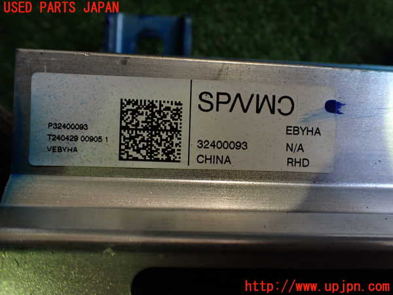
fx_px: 341
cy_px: 148
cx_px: 196
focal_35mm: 30
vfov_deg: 46.8
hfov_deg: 60.0
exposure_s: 1/125
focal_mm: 5.4
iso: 320
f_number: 2.3
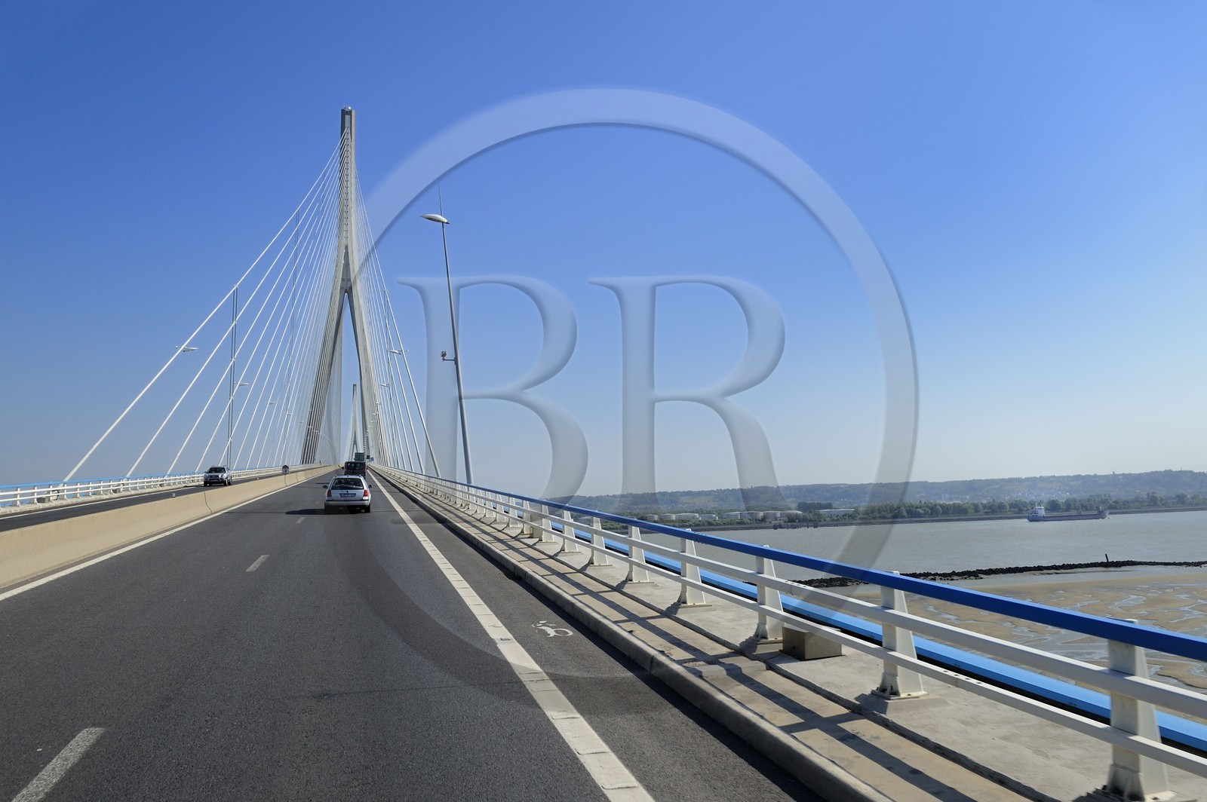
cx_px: 604
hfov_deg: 73.8
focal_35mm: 24
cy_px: 401
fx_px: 804
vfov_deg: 53.1
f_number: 9
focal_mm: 24
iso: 400
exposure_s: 1/800
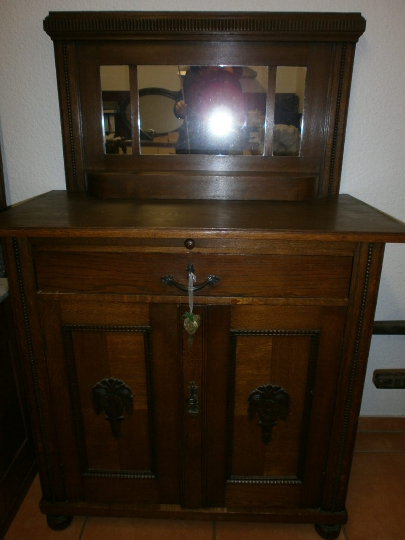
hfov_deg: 51.4
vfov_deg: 65.3
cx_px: 202
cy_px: 270
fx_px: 421
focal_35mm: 27
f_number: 2.9
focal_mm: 4.8
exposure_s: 1/30
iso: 125
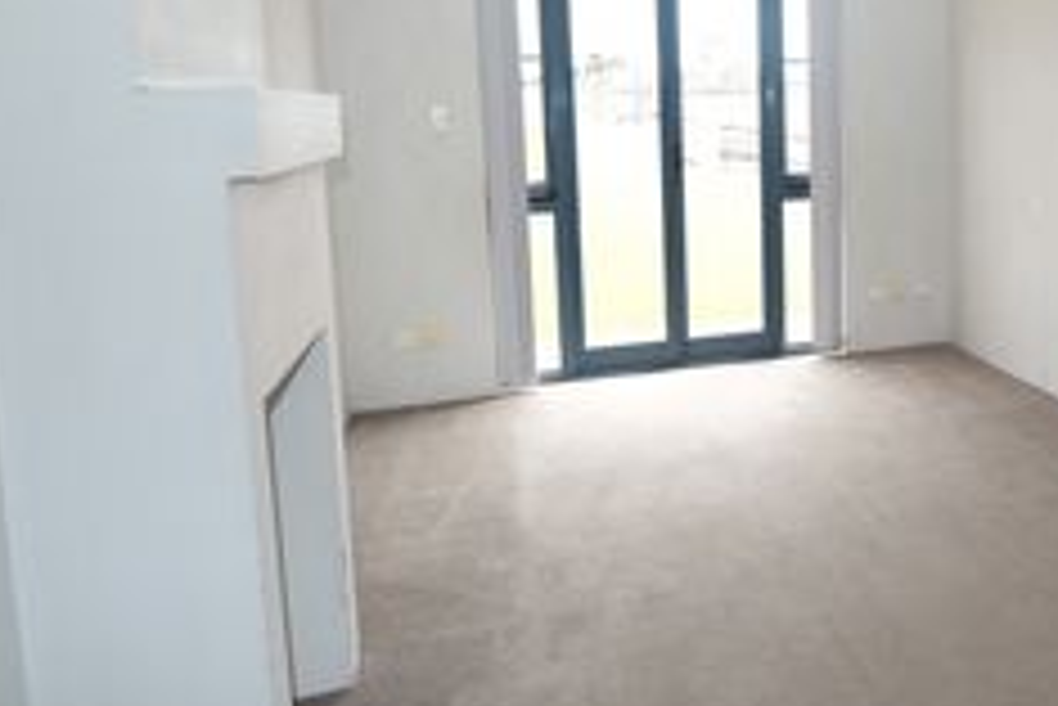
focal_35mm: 30
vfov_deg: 43.2
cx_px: 882
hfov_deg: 56.3
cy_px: 254
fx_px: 882
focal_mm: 10
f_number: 4
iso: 200
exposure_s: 1/100
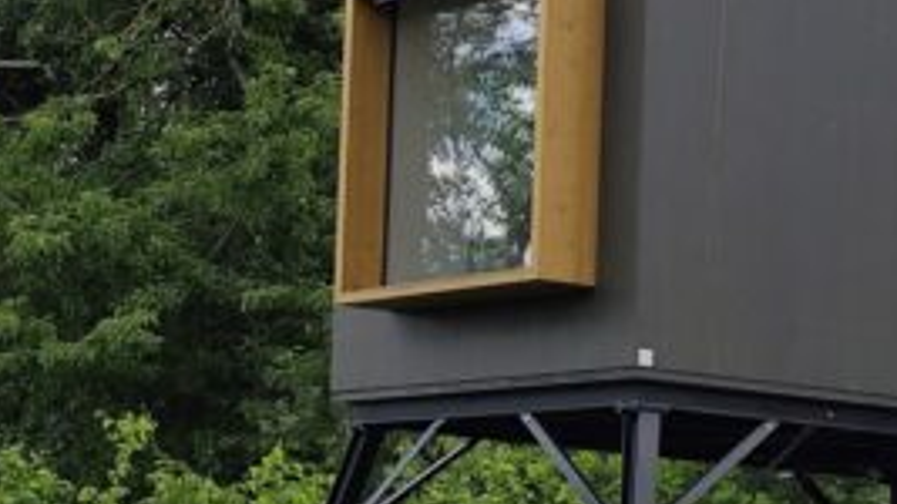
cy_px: 289
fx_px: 3424
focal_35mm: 144
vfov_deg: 8.4
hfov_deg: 14.7
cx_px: -24
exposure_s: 1/860
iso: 50
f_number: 1.65
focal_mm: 6.19
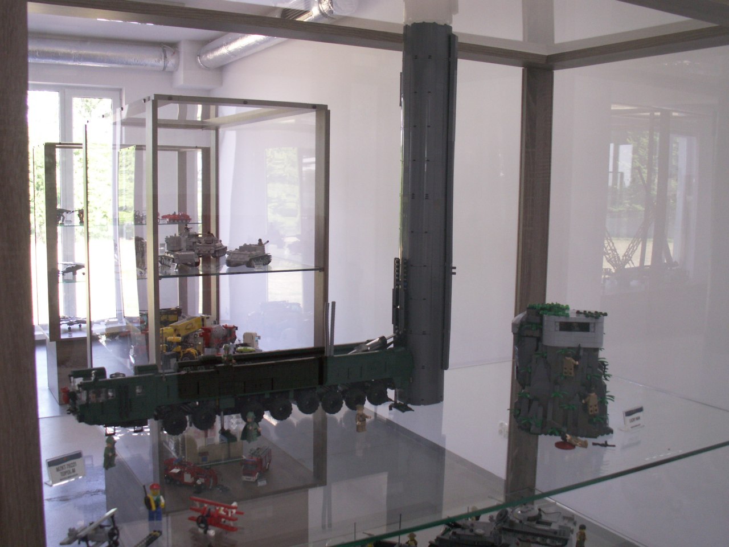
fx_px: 737
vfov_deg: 40.7
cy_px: 274
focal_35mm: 35
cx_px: 364
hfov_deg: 52.6
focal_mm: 5.86
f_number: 2.8
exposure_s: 1/50
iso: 80
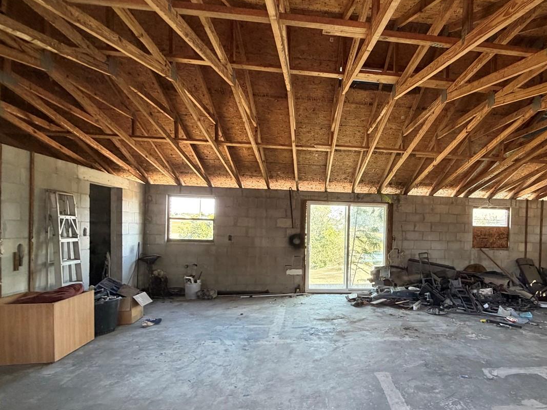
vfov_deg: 63.1
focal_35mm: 21
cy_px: 237
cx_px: 353
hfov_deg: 77.1
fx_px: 332
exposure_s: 1/64
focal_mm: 2.22
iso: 320
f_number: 2.2
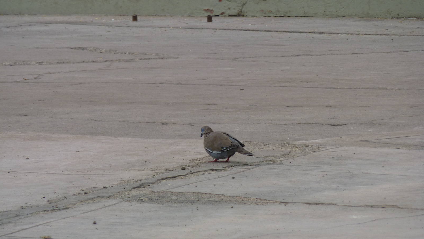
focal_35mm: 328
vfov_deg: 3.7
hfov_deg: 6.6
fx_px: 3688
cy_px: 127
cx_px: 212
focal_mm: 49.2
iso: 80
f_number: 4.9
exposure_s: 1/250
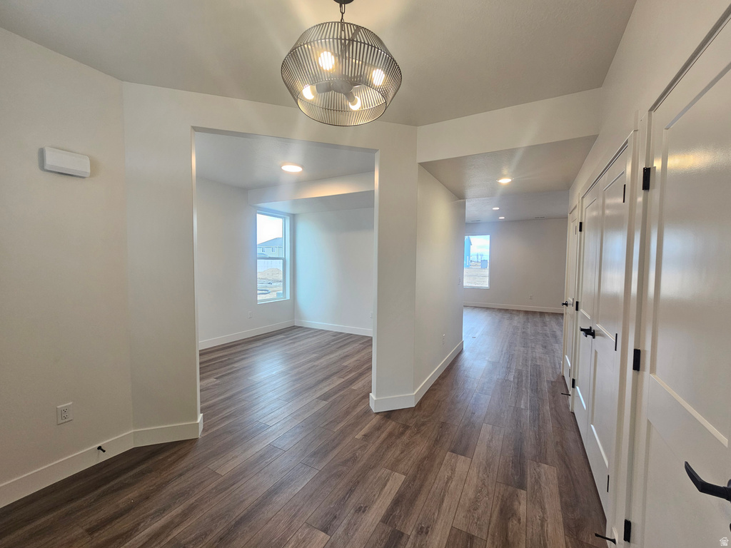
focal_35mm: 13
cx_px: 366
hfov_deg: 106.2
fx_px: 275
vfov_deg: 89.9
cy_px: 274
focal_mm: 2.2
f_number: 2.2
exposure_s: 1/60
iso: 125
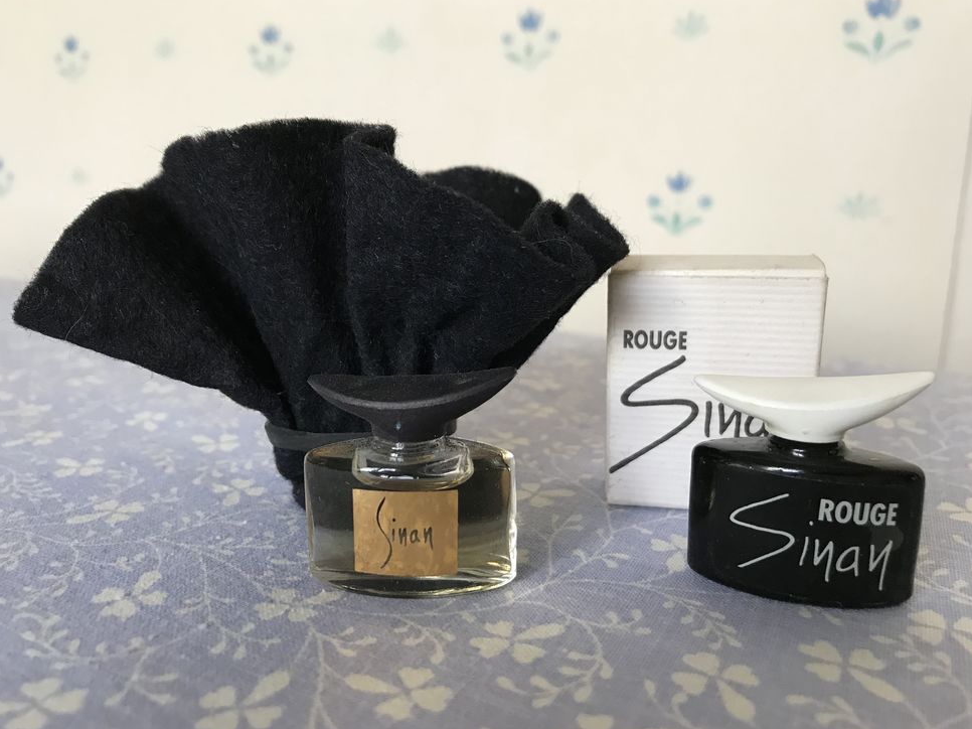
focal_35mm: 29
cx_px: 486
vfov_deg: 48.2
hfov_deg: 61.7
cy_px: 358
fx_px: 814
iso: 40
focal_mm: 3.99
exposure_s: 1/20
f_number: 1.8
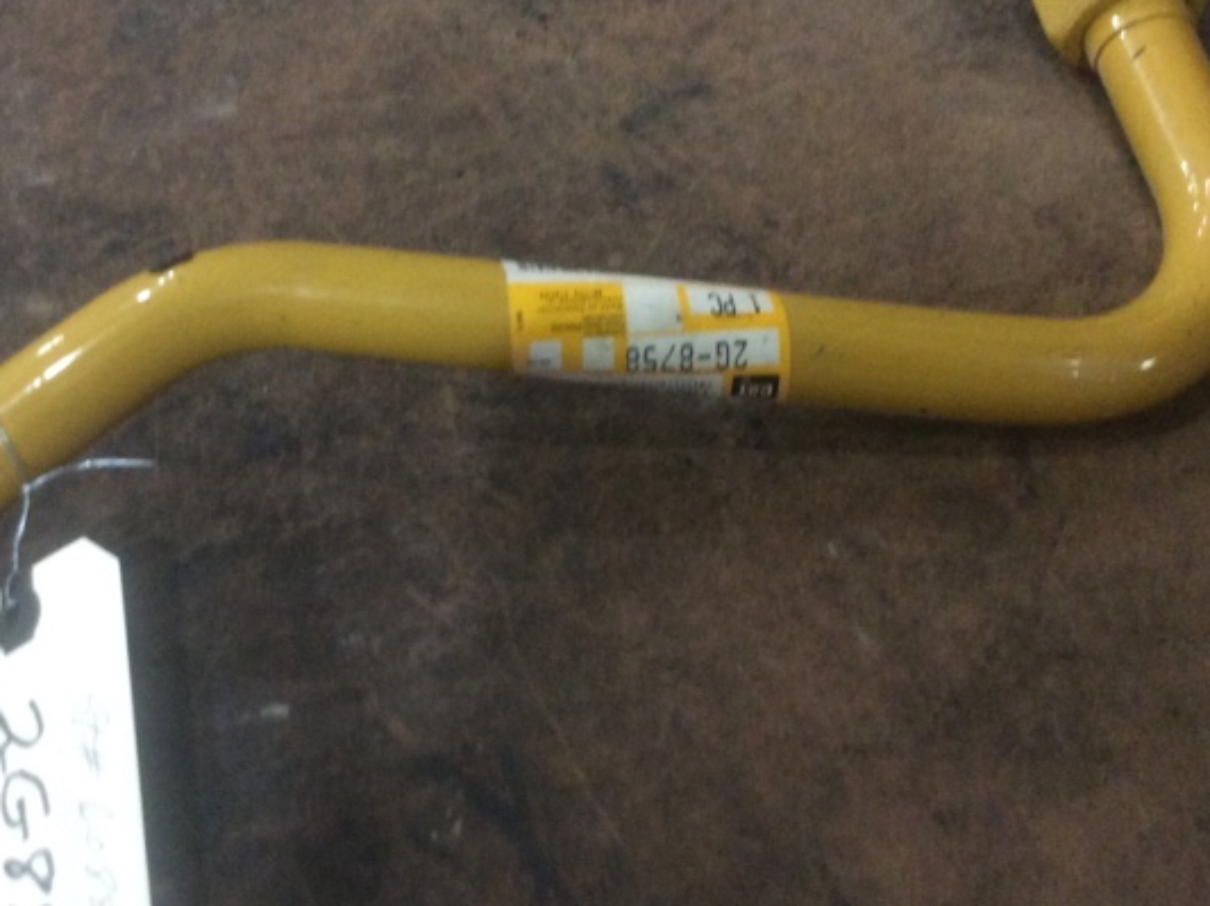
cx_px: 518
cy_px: 404
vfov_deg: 30.2
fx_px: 1677
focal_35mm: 48
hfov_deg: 39.6
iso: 250
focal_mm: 3.3
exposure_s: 1/24
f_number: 2.4
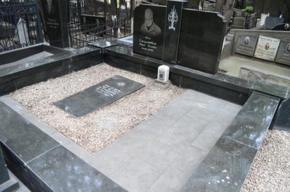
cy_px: 96
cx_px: 145
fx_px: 217
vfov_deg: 47.7
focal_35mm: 27
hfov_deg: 67.5
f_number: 5.6
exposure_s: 1/40
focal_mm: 18
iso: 140
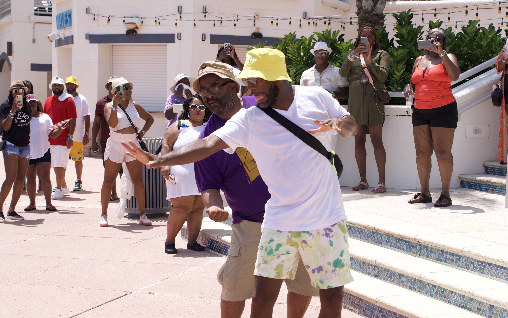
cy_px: 191
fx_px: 886
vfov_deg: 20.3
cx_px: 283
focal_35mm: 64
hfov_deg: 32.0
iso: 320
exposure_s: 1/1250
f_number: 5
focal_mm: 35
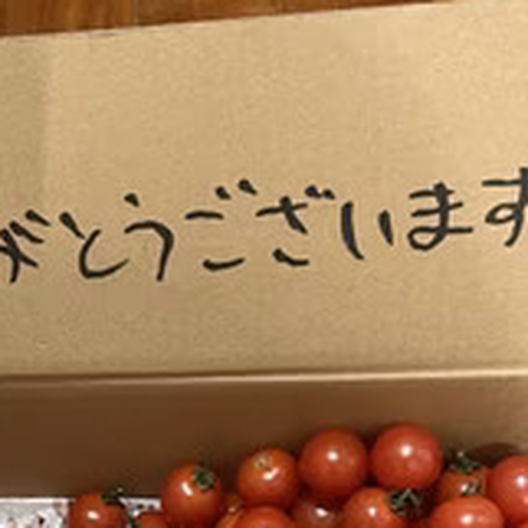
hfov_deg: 30.0
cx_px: 213
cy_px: 548
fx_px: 984
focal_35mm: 57
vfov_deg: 28.0
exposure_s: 1/25
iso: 500
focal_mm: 4.2
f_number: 1.6
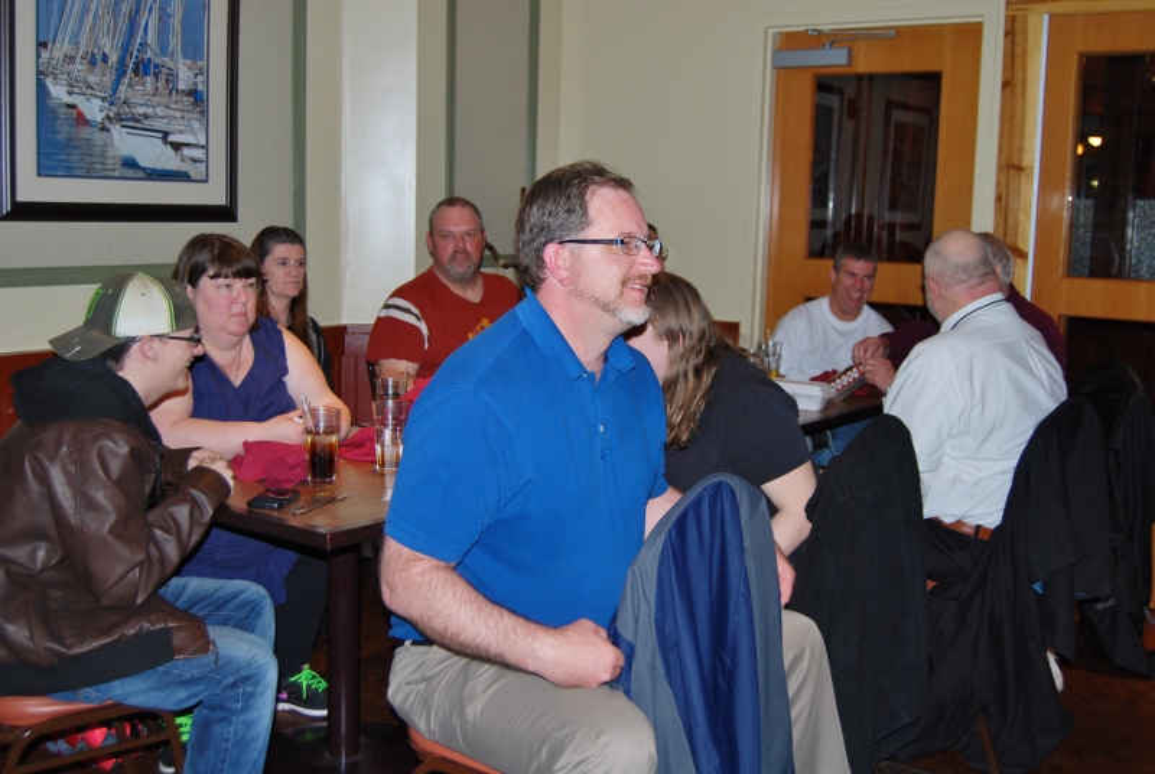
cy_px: 387
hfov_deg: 49.5
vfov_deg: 34.3
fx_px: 1253
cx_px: 578
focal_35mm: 39
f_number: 4.2
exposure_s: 1/60
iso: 200
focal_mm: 26
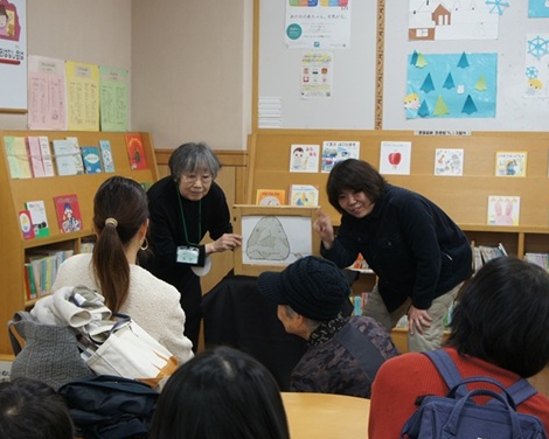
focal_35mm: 67
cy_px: 260
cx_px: 242
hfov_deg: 28.3
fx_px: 1089
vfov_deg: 22.8
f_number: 4
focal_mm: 28
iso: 250
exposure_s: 1/50
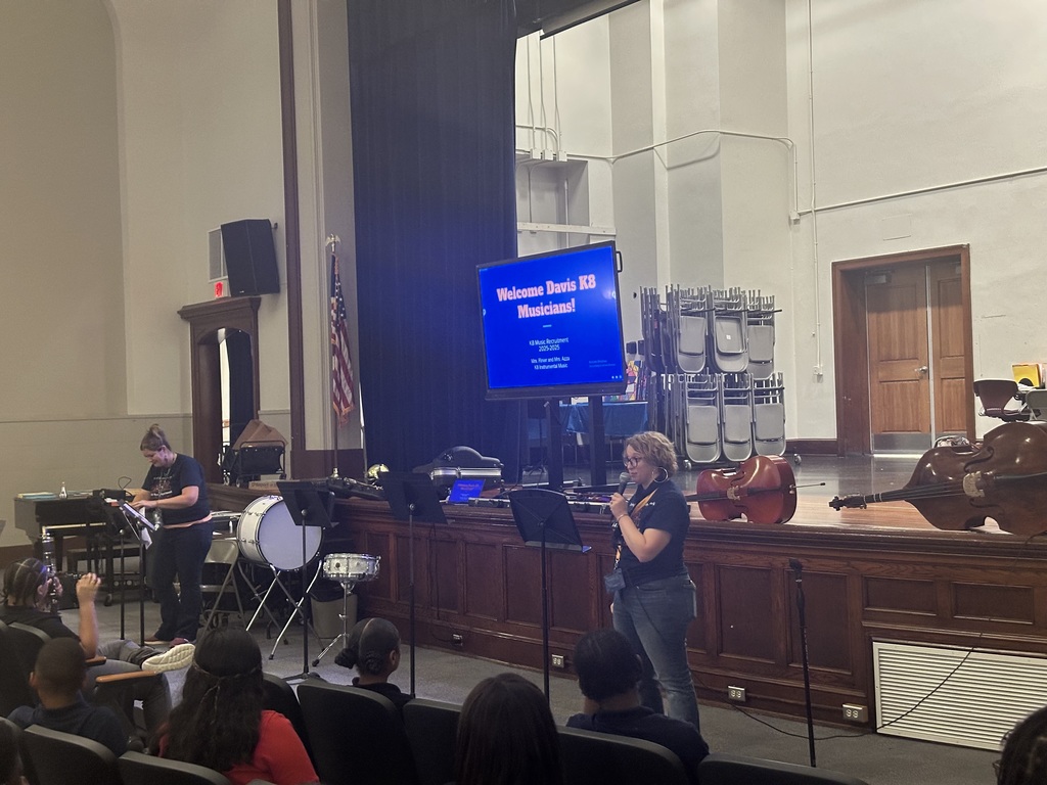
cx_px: 524
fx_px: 1452
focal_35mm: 48
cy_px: 392
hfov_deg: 39.7
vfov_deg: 30.3
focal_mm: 6.86
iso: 500
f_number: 1.78
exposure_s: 1/30
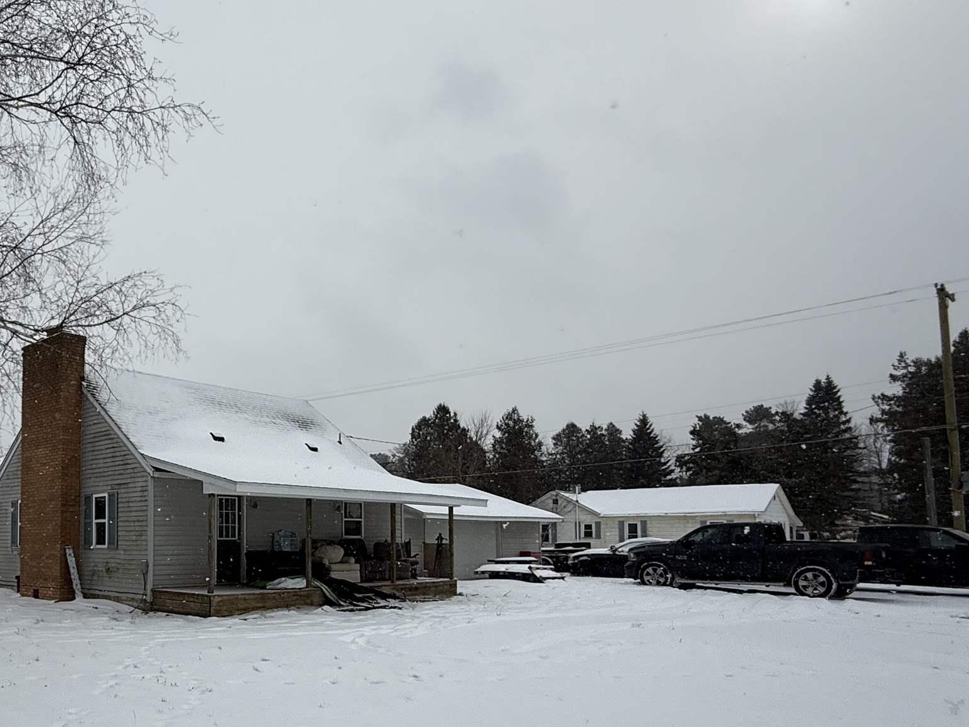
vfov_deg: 48.7
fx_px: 784
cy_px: 499
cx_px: 206
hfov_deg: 59.0
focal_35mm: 28
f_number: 2.2
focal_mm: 2.22
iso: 50
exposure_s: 1/4149
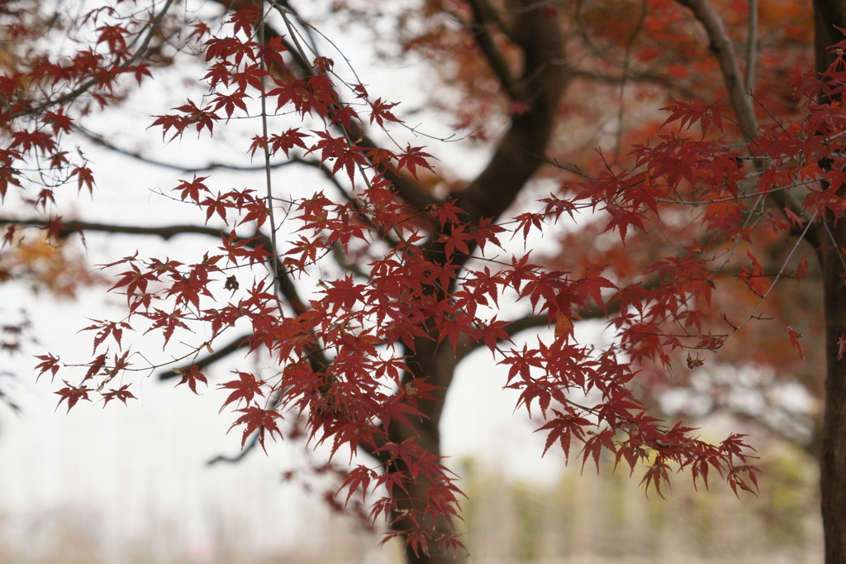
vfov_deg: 4.0
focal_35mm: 345
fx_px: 8104
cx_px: 423
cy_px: 282
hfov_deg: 6.0
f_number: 7.1
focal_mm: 230
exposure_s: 1/320
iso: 200
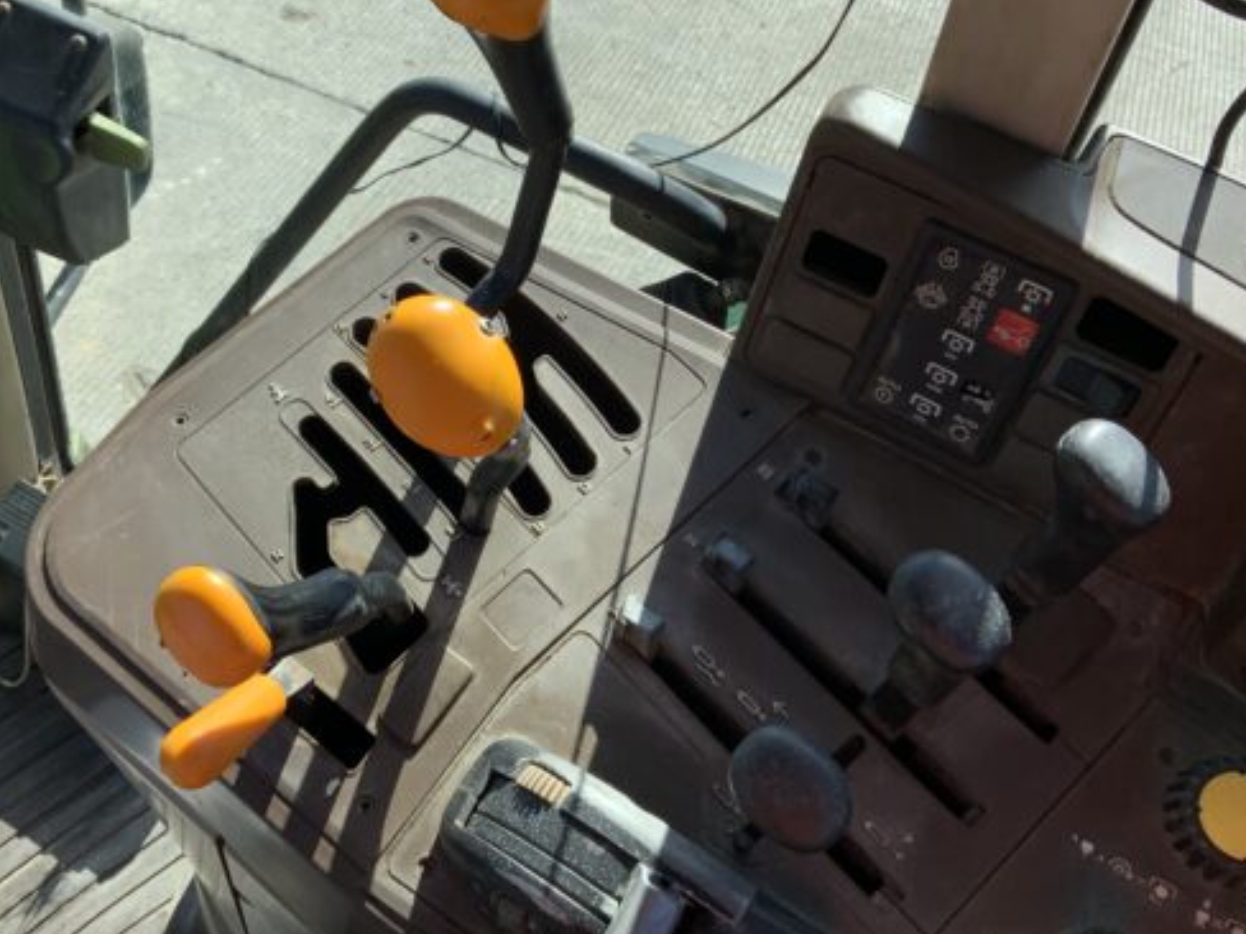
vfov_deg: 37.4
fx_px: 1368
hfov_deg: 48.8
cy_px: 339
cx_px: 529
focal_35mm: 38
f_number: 1.8
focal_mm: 3
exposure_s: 1/829
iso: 16
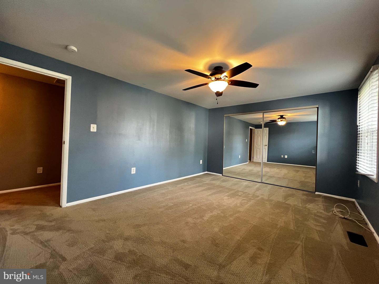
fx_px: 142
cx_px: 190
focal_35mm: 13
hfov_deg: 106.2
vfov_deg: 89.9
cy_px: 142
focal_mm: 1.57
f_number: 1.8
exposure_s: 1/60
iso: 500
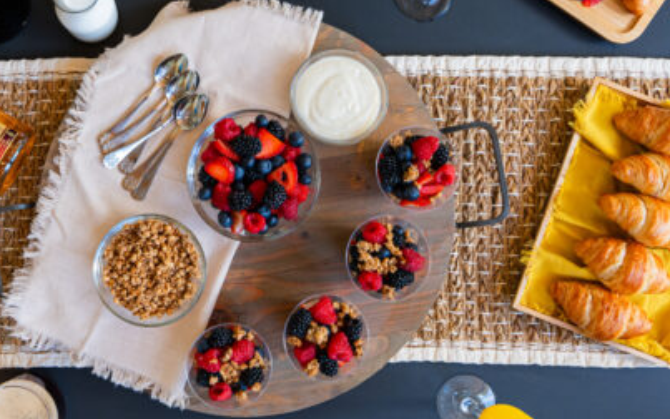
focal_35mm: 44
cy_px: 196
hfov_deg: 44.6
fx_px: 804
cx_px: 224
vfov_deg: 29.2
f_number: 10
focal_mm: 29
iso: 1000
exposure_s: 1/100
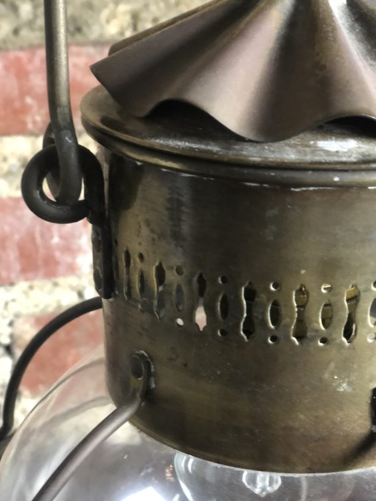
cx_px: 229
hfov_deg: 22.9
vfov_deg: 30.2
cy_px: 276
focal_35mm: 64
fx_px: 927
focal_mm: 6
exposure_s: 1/14
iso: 160
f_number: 2.4
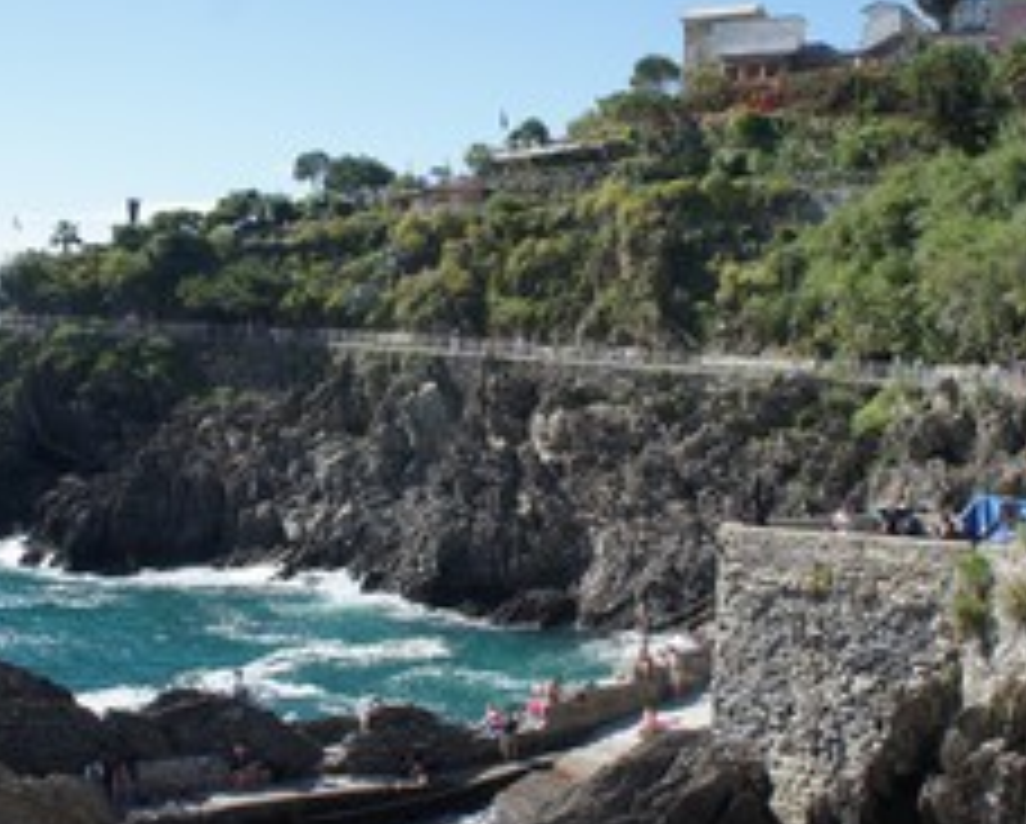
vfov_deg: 29.7
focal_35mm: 51
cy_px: 347
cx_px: 513
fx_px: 1551
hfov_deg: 36.6
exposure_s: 1/320
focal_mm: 18
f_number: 7.1
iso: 200
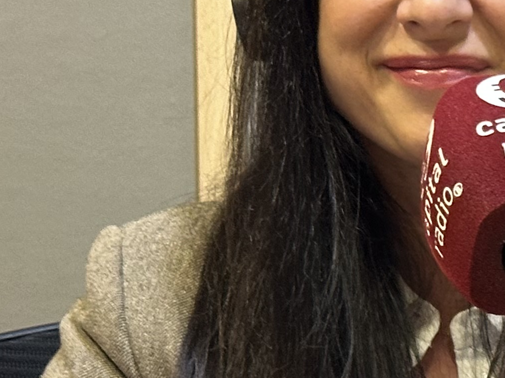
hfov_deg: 9.7
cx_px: 944
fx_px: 2801
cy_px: 190
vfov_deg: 7.7
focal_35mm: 192
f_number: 1.78
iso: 250
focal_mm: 6.86
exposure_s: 1/50
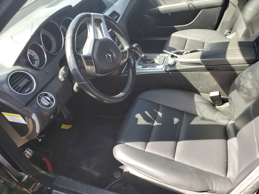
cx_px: 130
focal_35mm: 26
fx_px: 195
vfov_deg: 53.1
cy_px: 97
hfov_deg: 67.3
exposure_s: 1/213
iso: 50
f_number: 1.5
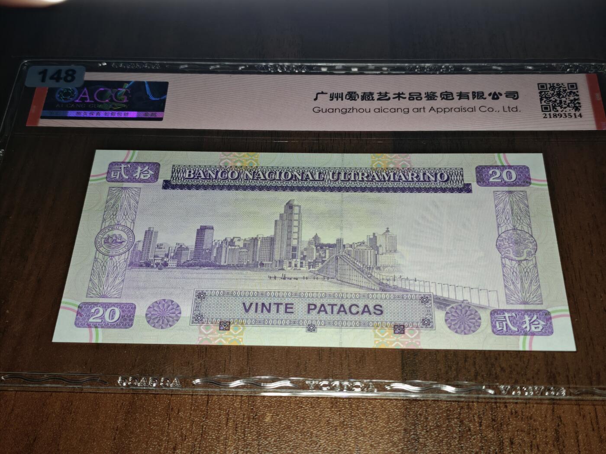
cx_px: 303
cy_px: 227
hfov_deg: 38.2
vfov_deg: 29.1
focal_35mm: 50
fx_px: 875
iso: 250
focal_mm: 5.85
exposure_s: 1/100
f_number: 1.63
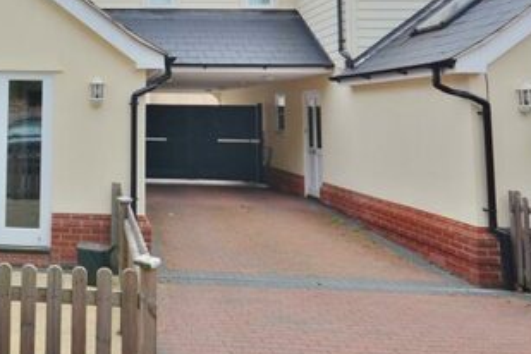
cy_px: 64
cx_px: 53
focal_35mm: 34
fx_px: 501
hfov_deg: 49.7
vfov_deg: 37.3
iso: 100
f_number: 5.6
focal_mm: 10
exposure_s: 1/125
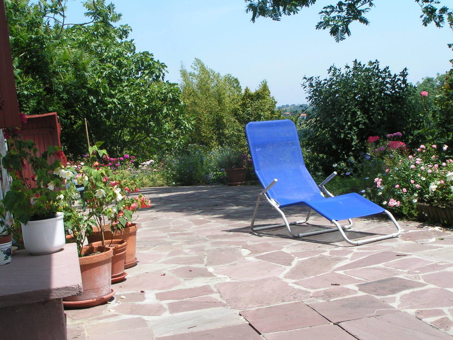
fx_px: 707
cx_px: 226
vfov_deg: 27.0
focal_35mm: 54
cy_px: 170
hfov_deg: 35.5
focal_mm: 8.3
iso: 50
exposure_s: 1/200
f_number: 6.3
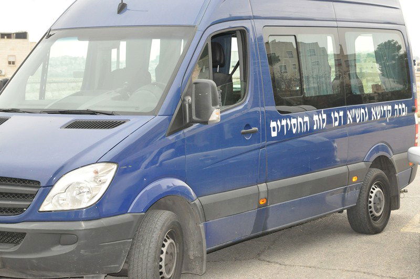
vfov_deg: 16.5
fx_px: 961
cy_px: 140
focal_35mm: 82
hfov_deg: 24.7
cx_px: 210
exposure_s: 1/200
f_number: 9
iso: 2000
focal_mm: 55
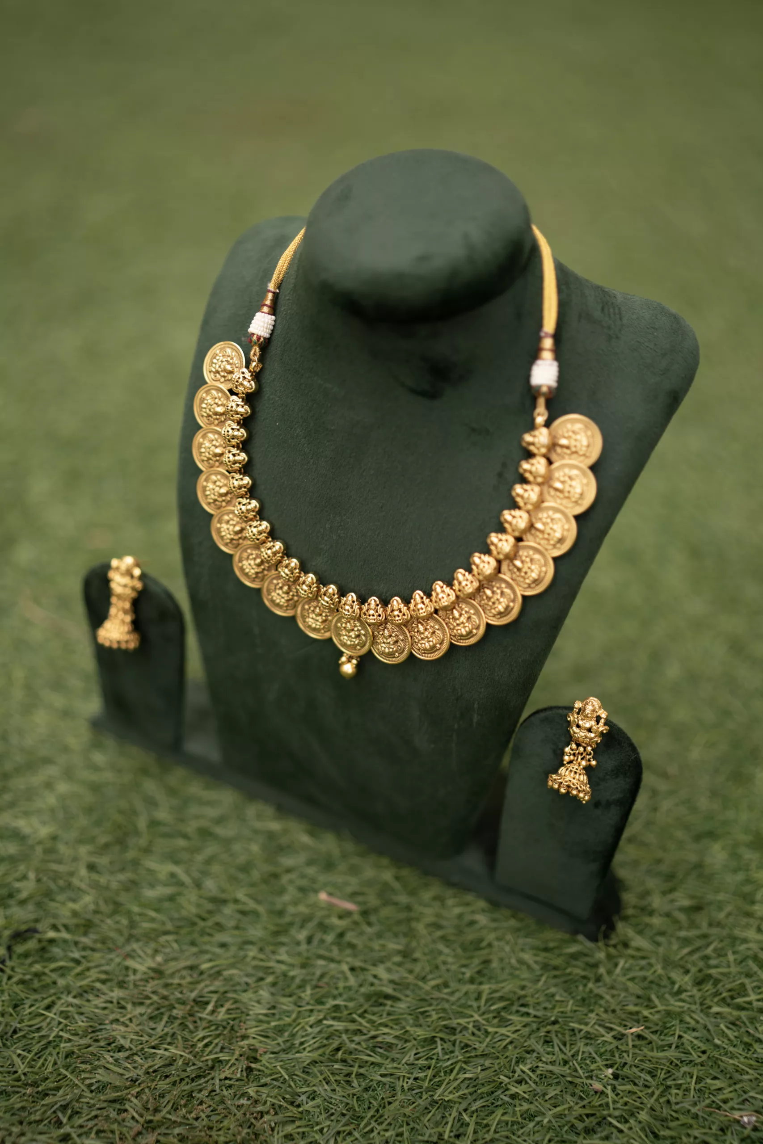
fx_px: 1112
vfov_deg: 54.4
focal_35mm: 35
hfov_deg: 37.9
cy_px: 572
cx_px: 382
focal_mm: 35
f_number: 1.4
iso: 80
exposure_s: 1/800
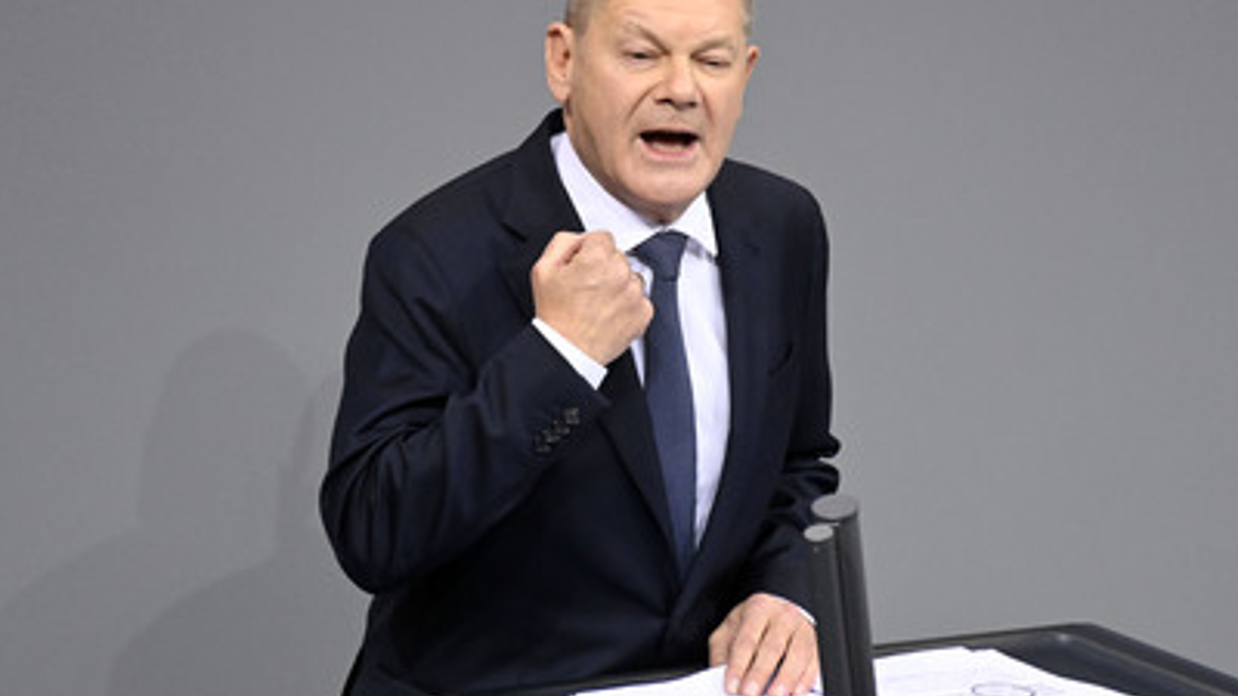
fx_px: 17825
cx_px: 670
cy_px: 316
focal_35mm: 543
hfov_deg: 4.0
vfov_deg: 2.2
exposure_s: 1/320
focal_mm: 460
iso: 10000
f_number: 5.6
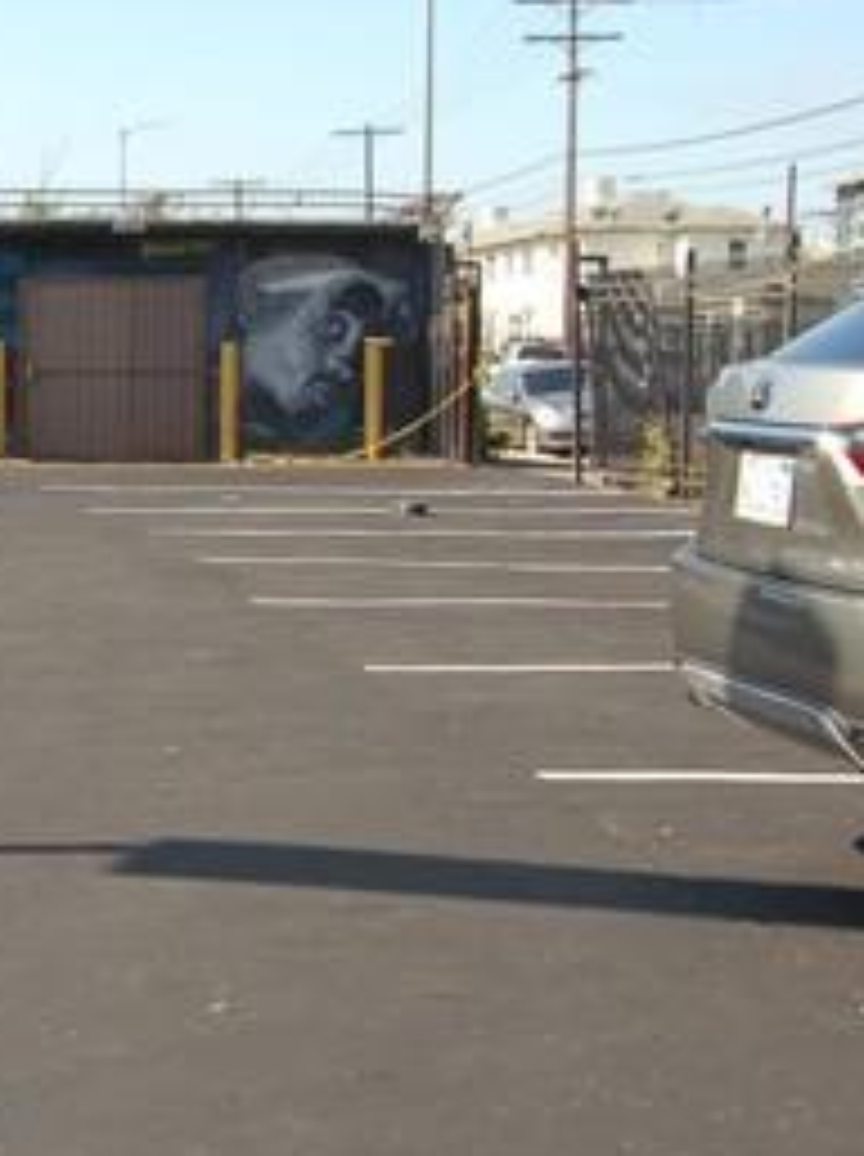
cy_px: 477
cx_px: -320
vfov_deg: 24.7
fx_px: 2636
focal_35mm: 79
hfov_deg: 17.3
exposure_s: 1/200
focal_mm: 22
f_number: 7.1
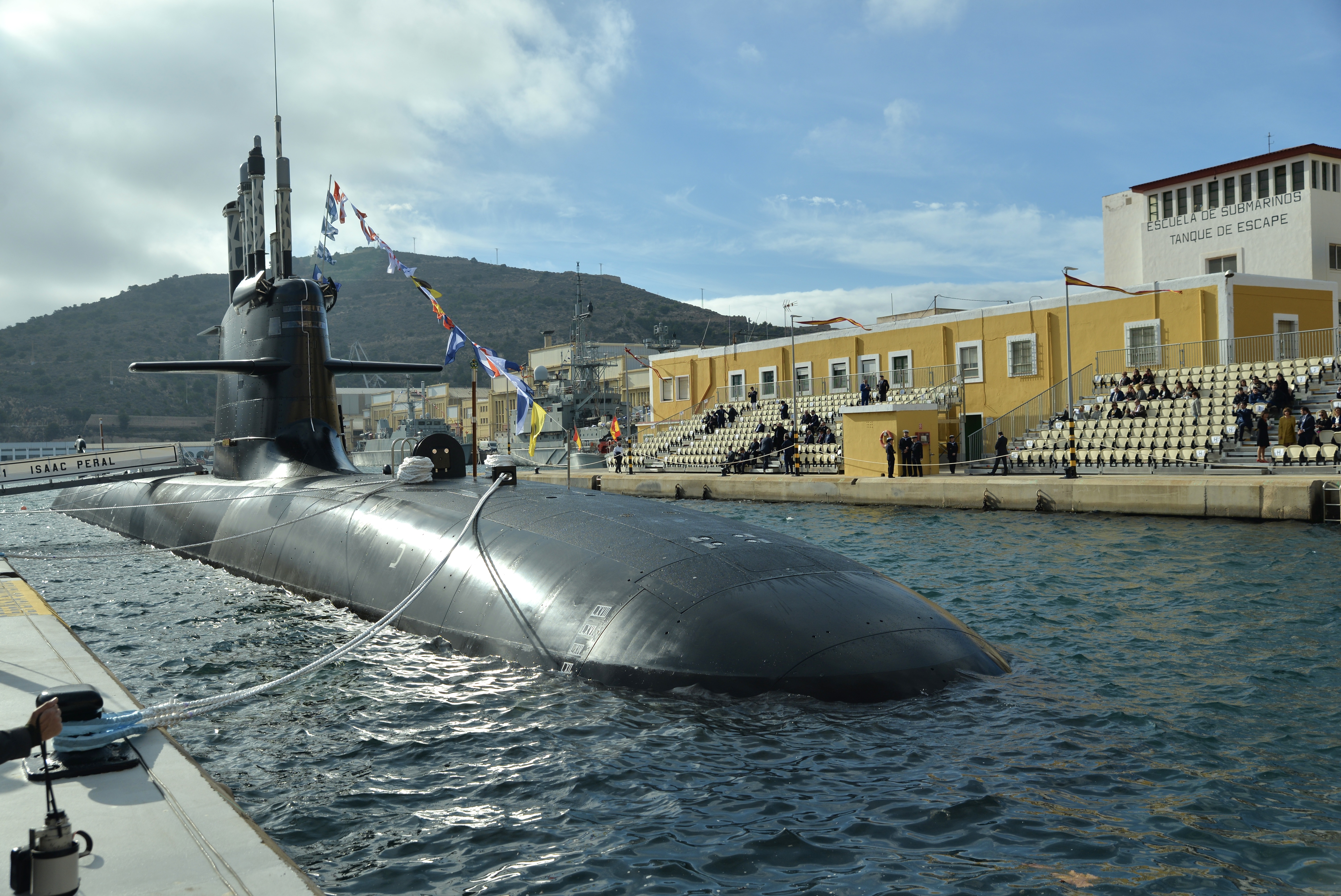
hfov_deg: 55.8
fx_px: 1267
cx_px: 670
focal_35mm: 34
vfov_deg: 38.9
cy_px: 448
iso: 160
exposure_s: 1/2500
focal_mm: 34
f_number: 5.6
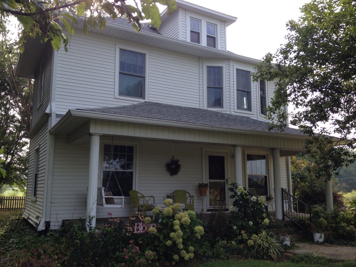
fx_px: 360
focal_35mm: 35
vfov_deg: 40.7
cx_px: 178
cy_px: 134
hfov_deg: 52.6
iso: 50
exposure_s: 1/456
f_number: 2.4
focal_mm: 4.28
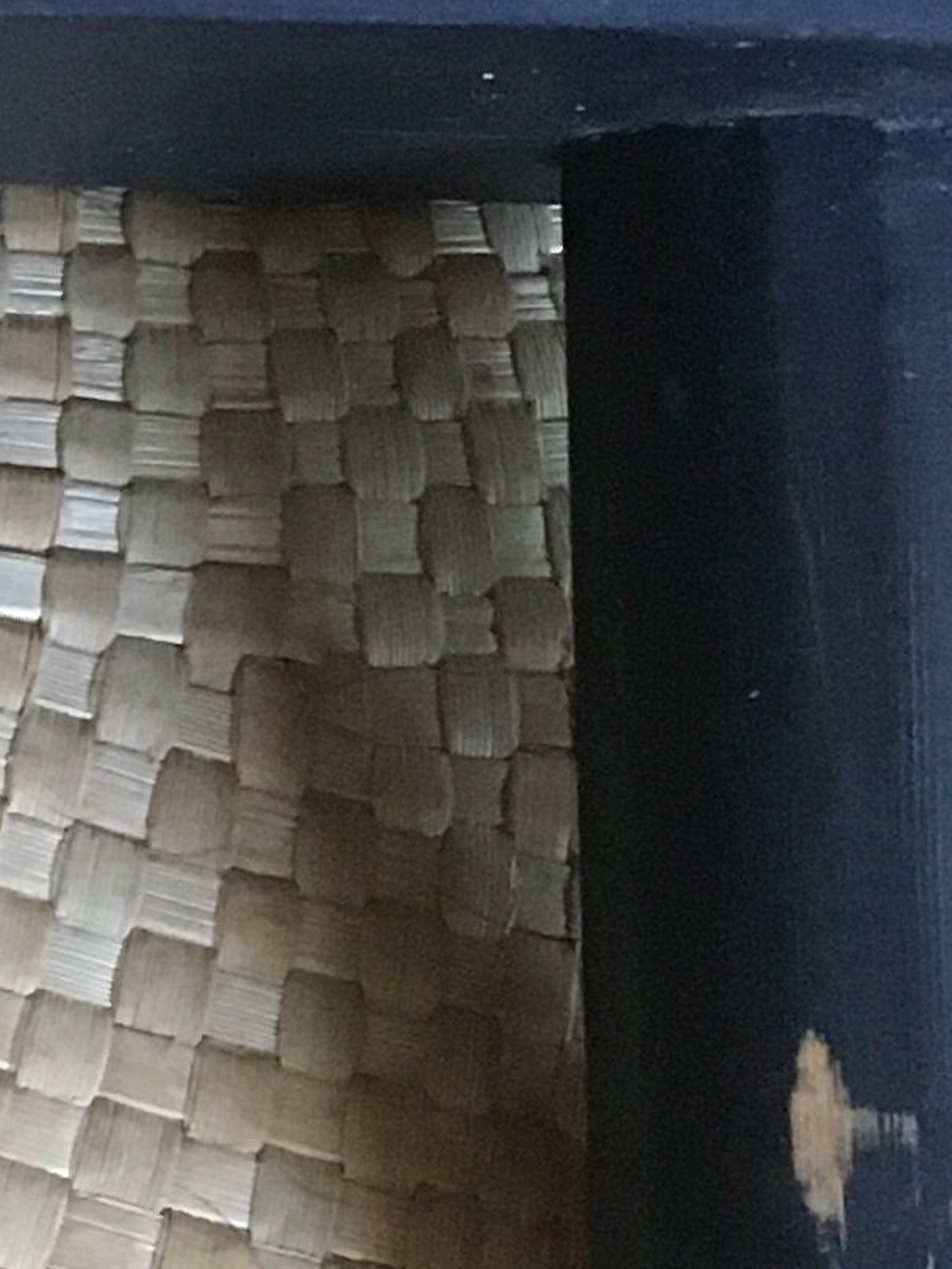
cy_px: 439
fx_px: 5280
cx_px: -1249
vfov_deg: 13.7
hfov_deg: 9.3
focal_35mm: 144
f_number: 2.2
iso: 200
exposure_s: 1/25
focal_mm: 4.15
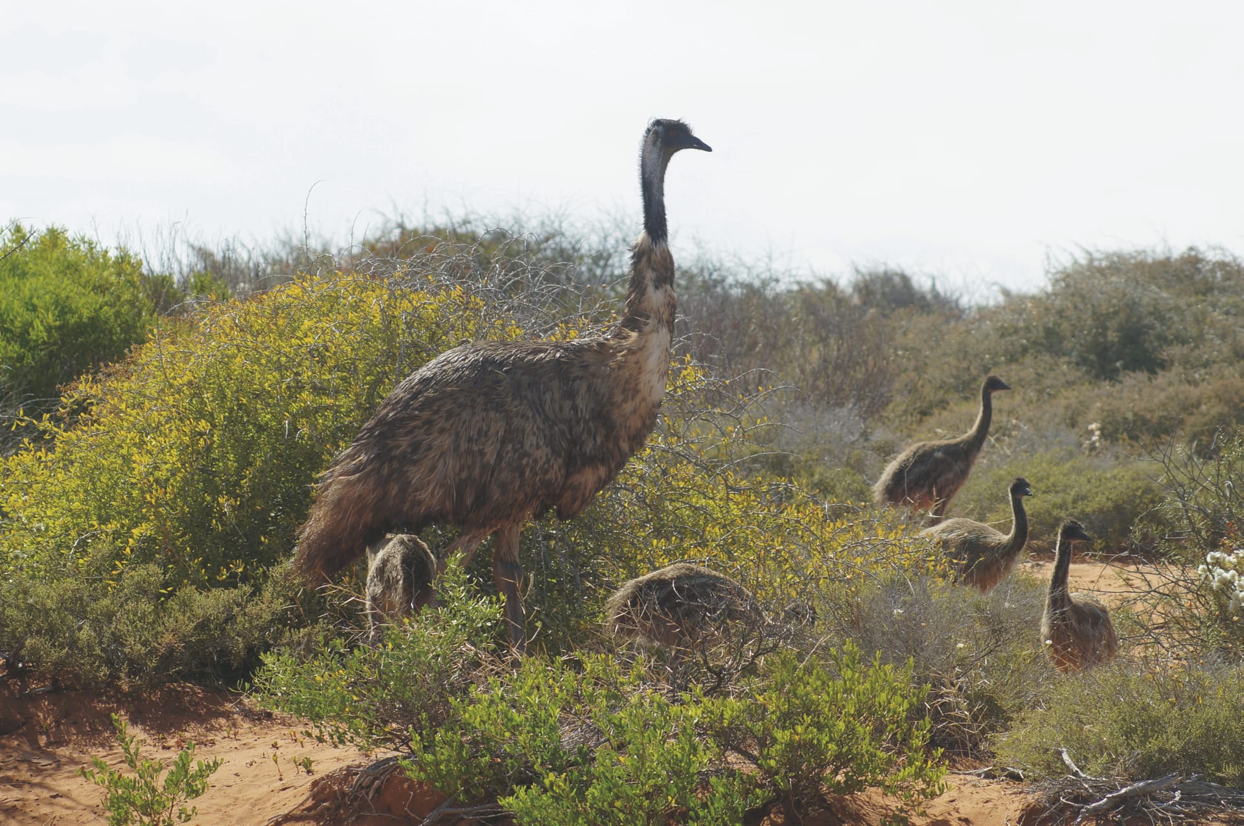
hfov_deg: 9.8
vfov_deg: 6.5
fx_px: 7247
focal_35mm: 210
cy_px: 413
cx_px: 622
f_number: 8
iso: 100
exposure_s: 1/320
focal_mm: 140
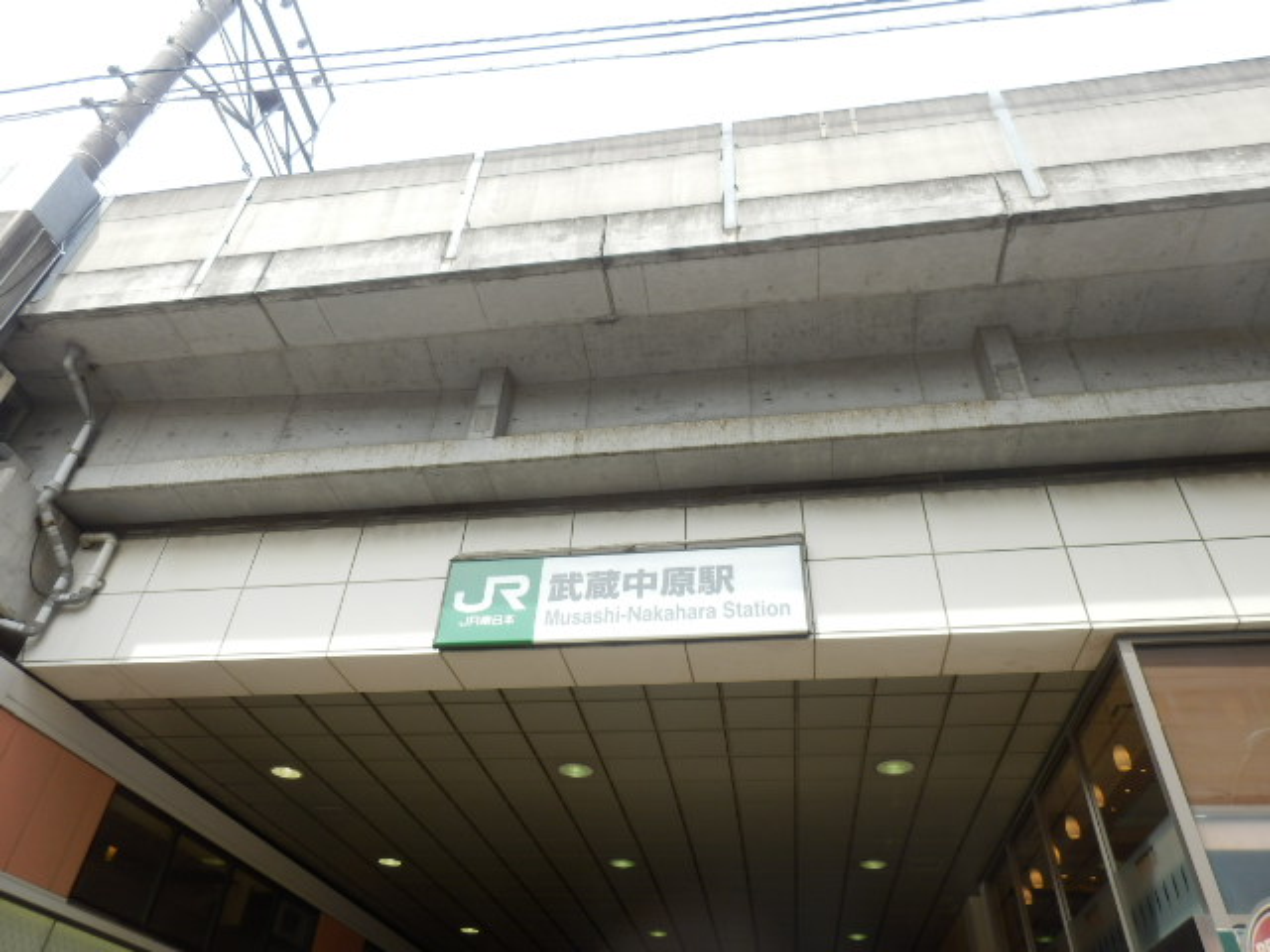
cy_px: 476
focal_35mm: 24
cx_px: 635
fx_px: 881
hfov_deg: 71.6
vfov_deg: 56.8
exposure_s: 1/320
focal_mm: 4.2
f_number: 3
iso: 80
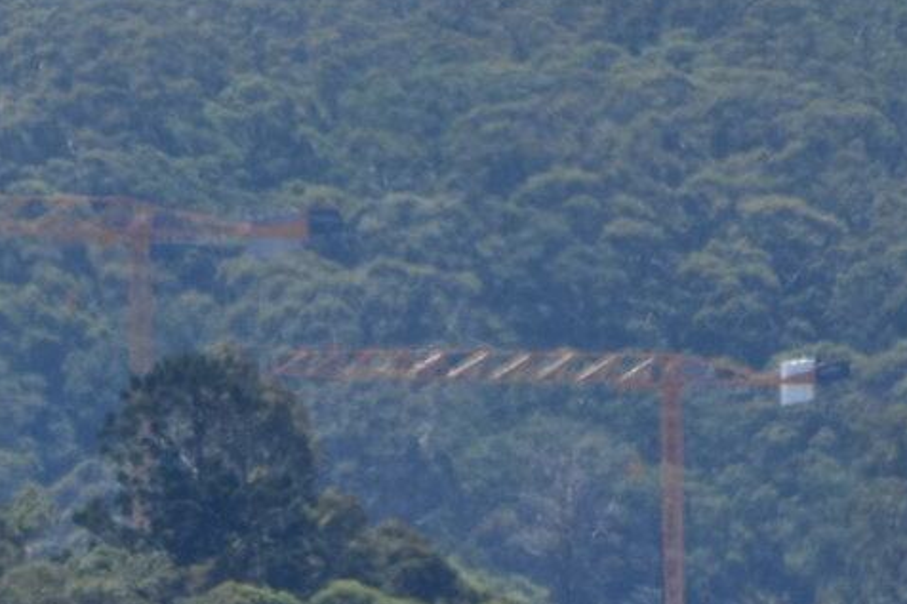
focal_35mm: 2363
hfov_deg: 0.9
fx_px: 59511
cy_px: 1413
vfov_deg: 0.6
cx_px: -257
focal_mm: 300
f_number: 7.1
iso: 200
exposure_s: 1/800
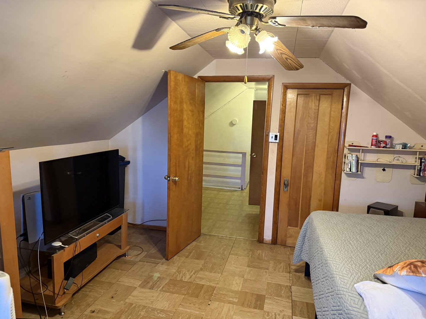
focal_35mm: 24
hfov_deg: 71.6
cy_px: 160
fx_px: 295
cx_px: 213
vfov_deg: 56.8
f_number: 1.78
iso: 640
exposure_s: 1/60
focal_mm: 6.76
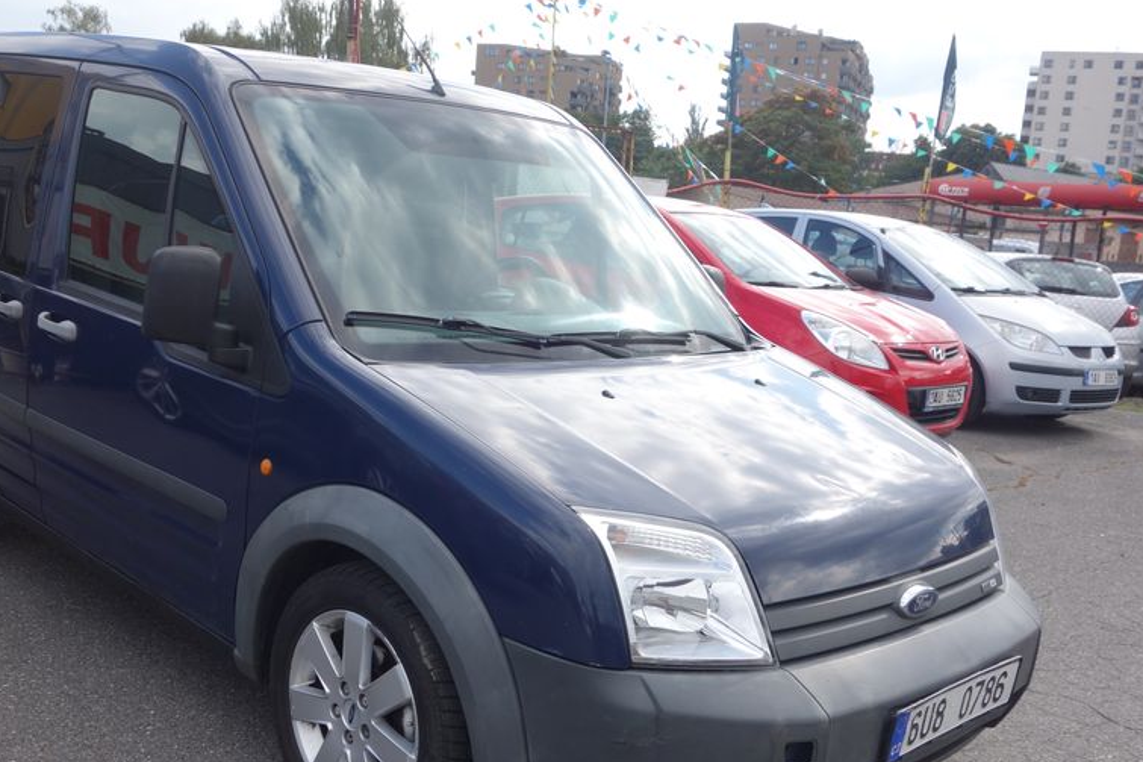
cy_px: 460
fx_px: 1206
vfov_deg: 34.9
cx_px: 503
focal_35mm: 38
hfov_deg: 50.6
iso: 125
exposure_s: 1/160
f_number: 5.6
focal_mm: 10.4
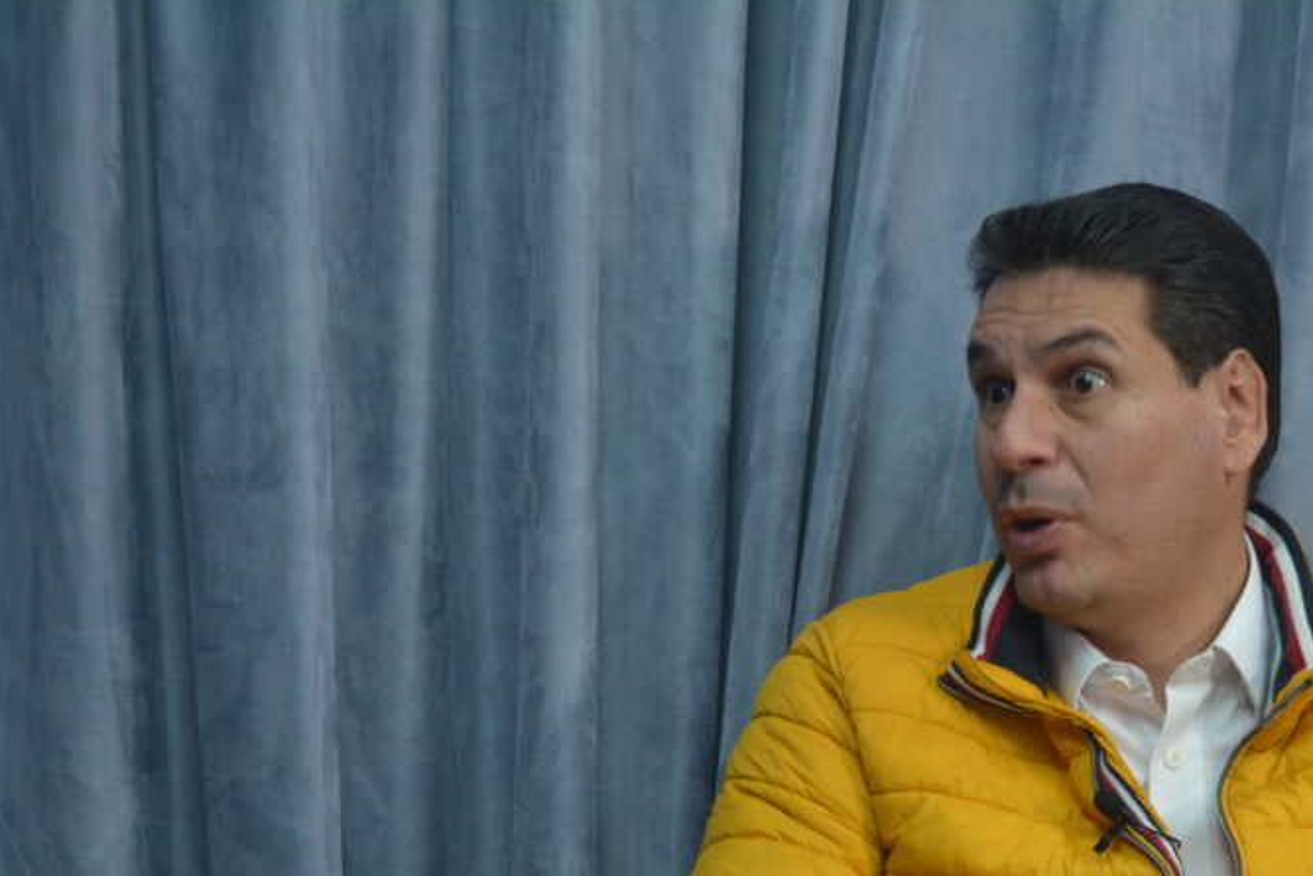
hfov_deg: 19.1
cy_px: 666
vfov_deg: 12.9
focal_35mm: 106
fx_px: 3867
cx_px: 986
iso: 800
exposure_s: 1/60
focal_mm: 46
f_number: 5
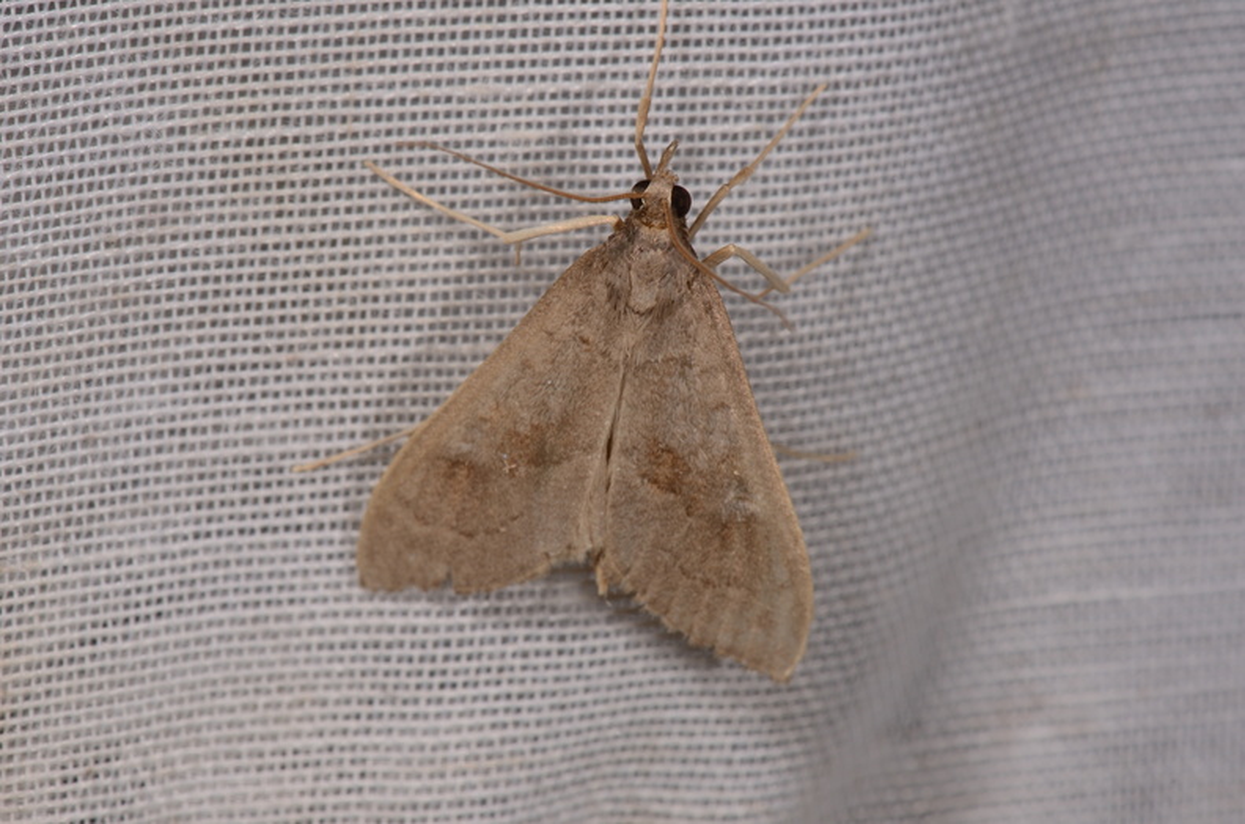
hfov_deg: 16.1
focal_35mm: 128
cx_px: 622
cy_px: 412
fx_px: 4399
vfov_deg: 10.7
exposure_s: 1/60
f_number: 25
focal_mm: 85
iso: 100
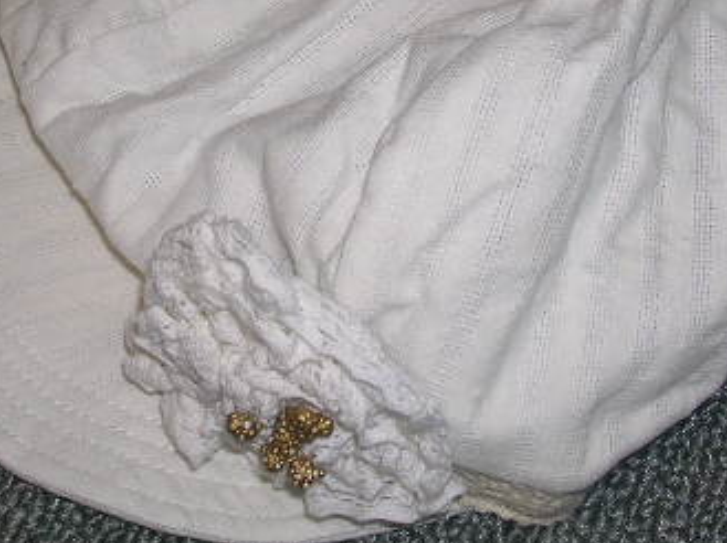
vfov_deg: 19.7
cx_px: 338
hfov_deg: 26.4
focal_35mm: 74
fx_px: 1552
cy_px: 117
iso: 50
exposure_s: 1/60.1
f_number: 2.8
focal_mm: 5.8
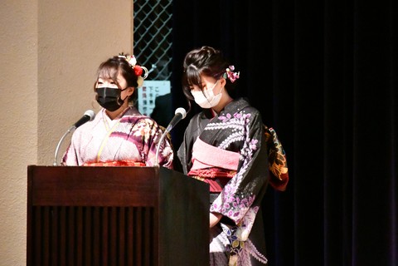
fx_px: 4975
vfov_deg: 3.1
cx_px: 199
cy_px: 133
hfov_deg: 4.6
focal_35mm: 450
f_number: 5.6
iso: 25600
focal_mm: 300
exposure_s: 1/160
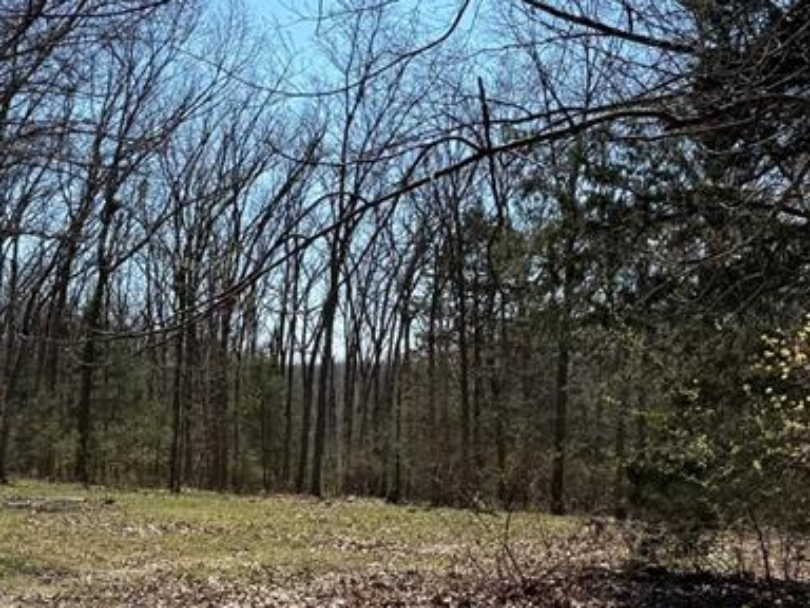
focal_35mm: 64
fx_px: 1498
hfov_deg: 30.2
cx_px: 346
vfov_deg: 22.9
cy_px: 365
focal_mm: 6.76
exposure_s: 1/3279
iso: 80
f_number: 1.78
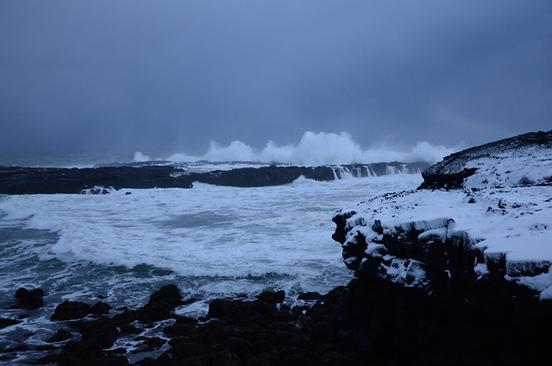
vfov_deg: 28.0
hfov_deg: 41.2
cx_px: 276
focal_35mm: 48
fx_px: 735
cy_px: 183
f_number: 4.5
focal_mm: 32
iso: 1000
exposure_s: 1/80
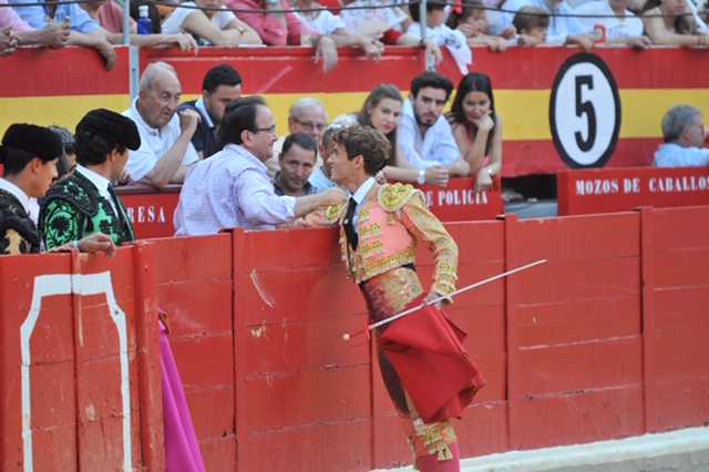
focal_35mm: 300
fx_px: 5905
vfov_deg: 4.6
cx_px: 354
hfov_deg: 6.9
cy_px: 236
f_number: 2.8
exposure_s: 1/320
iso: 1000
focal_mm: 200
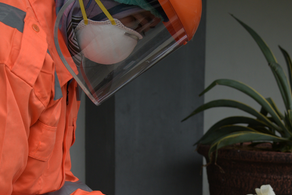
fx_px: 600
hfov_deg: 27.2
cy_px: 199
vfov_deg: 17.9
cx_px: 185
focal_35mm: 74
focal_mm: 34
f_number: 5
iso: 640
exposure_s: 1/2500
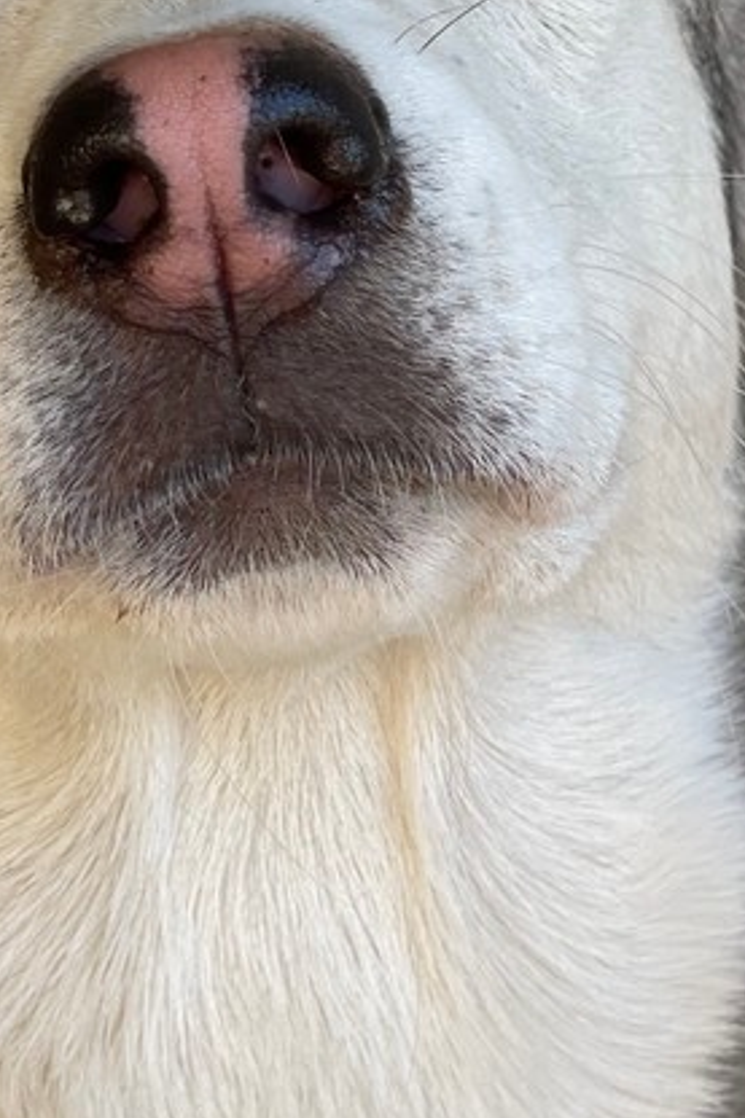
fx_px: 4070
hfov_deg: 10.4
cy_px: 785
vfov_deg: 15.6
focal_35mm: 131
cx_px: 169
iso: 32
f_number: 2
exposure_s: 1/122
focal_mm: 6
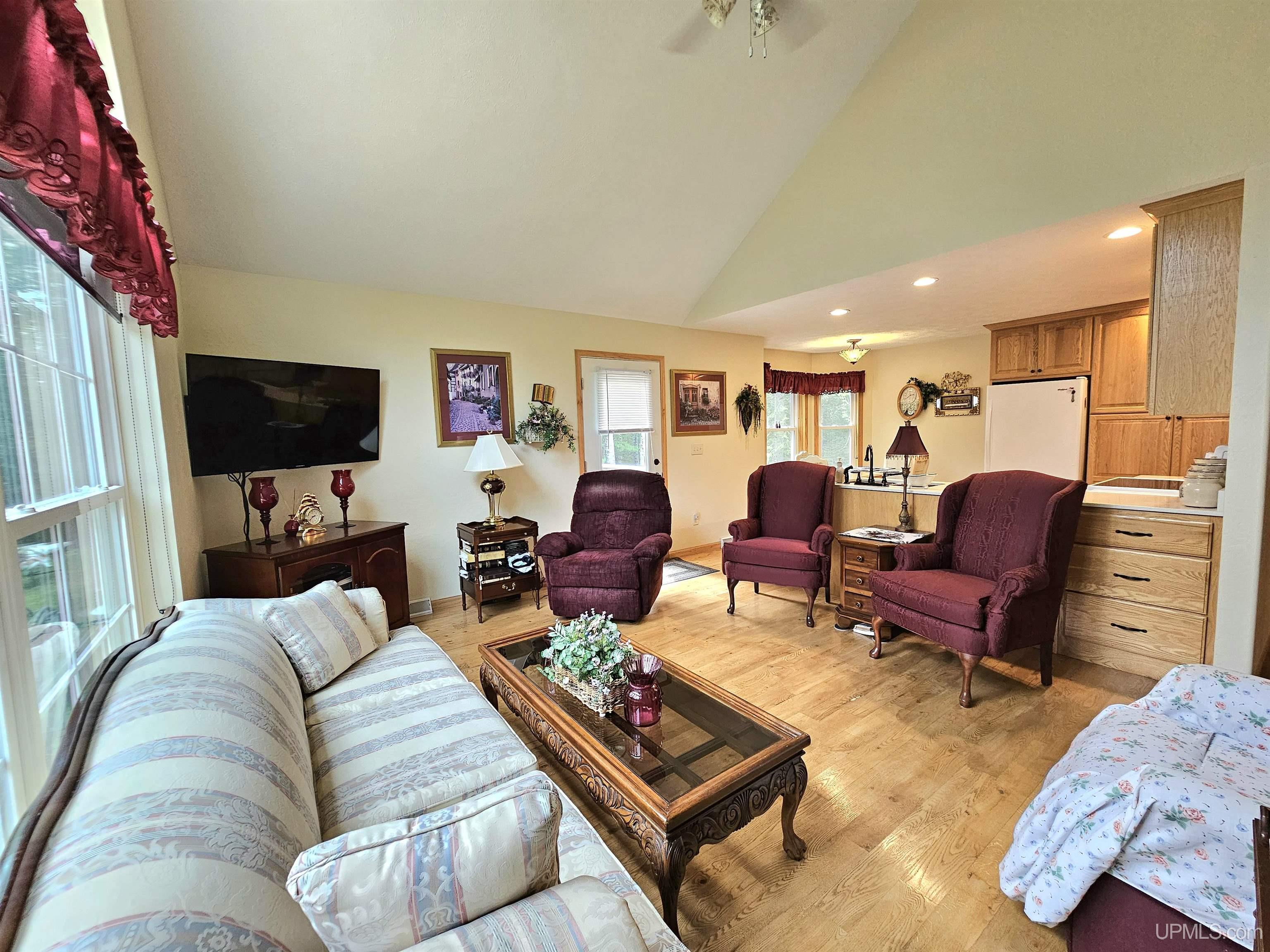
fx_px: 477
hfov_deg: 106.2
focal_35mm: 13
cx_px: 635
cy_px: 476
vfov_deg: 89.9
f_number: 2.2
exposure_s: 1/60.2
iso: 100
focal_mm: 2.2
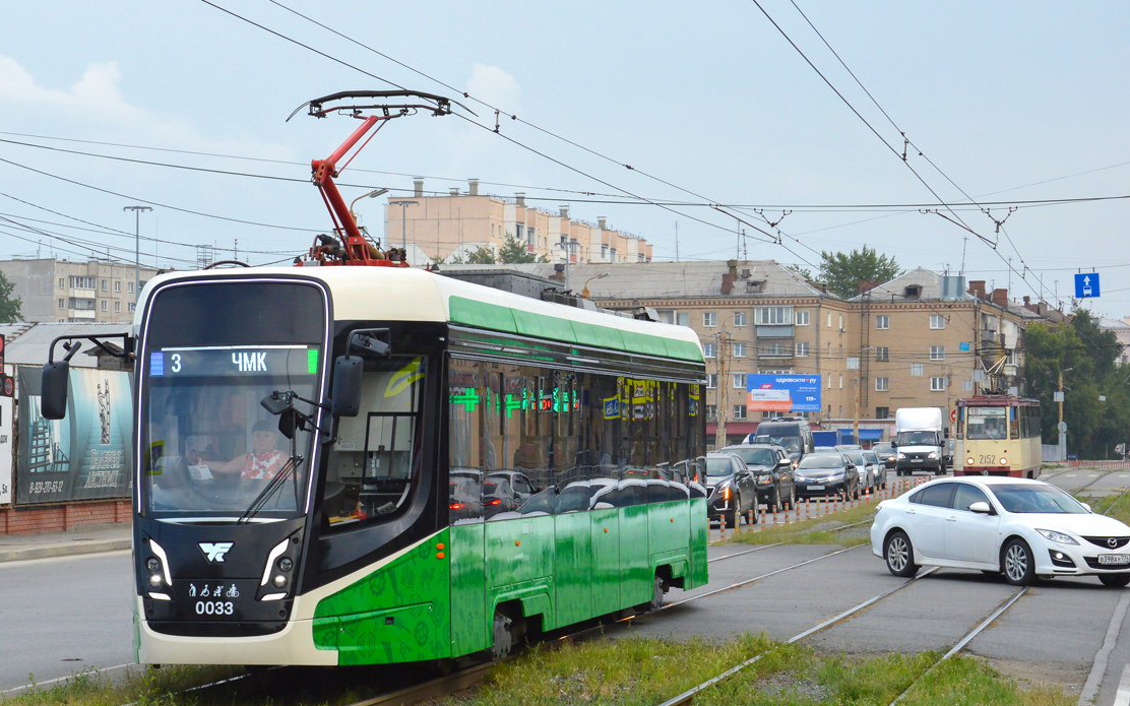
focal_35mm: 99
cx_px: 431
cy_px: 309
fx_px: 3049
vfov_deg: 13.2
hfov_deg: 21.0
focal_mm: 48
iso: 400
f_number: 7.1
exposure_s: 1/400
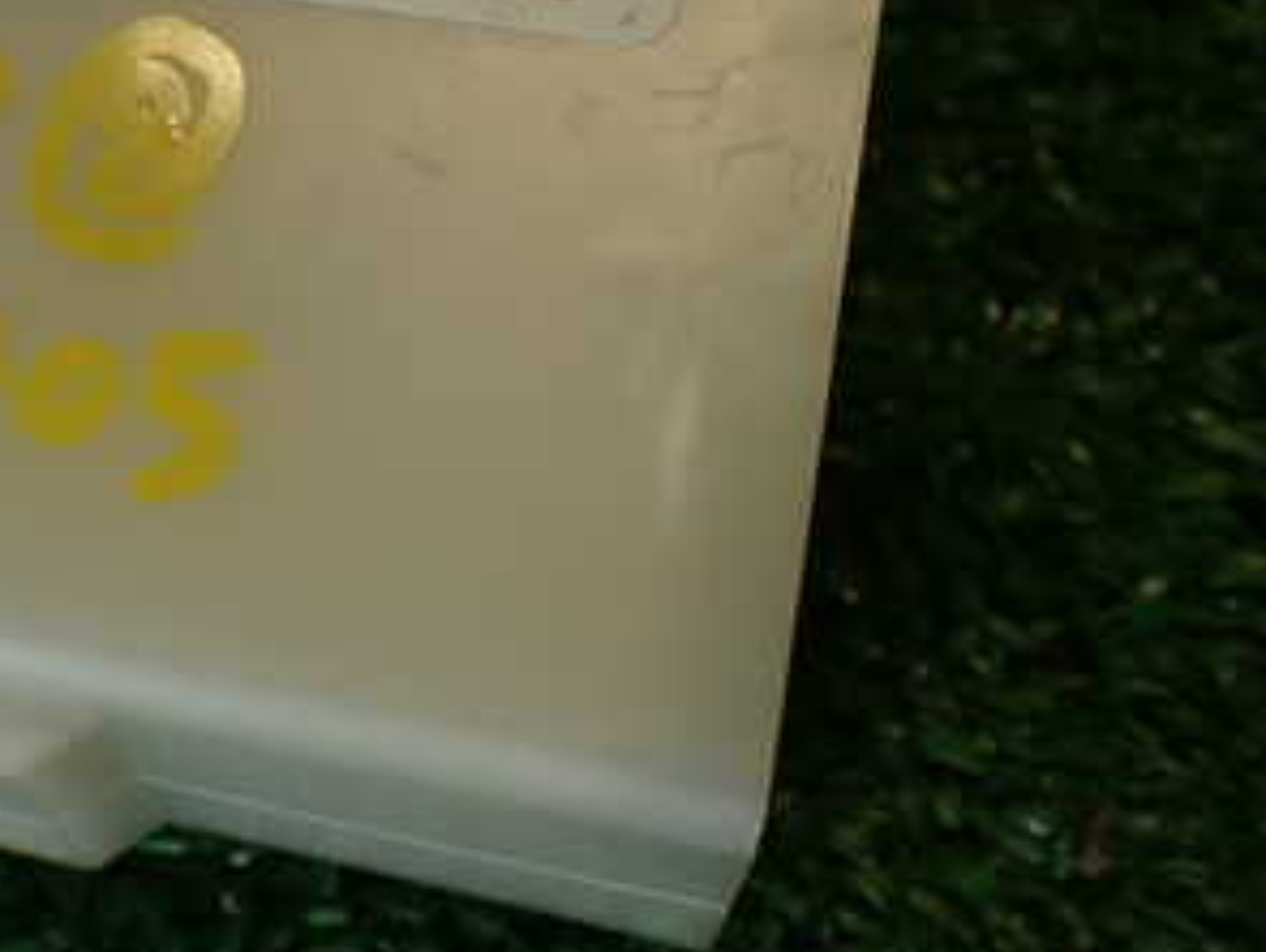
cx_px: 17
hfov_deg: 28.1
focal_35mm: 65
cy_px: 163
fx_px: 2380
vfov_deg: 22.3
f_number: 2.4
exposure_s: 1/80
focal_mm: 5.79
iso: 100
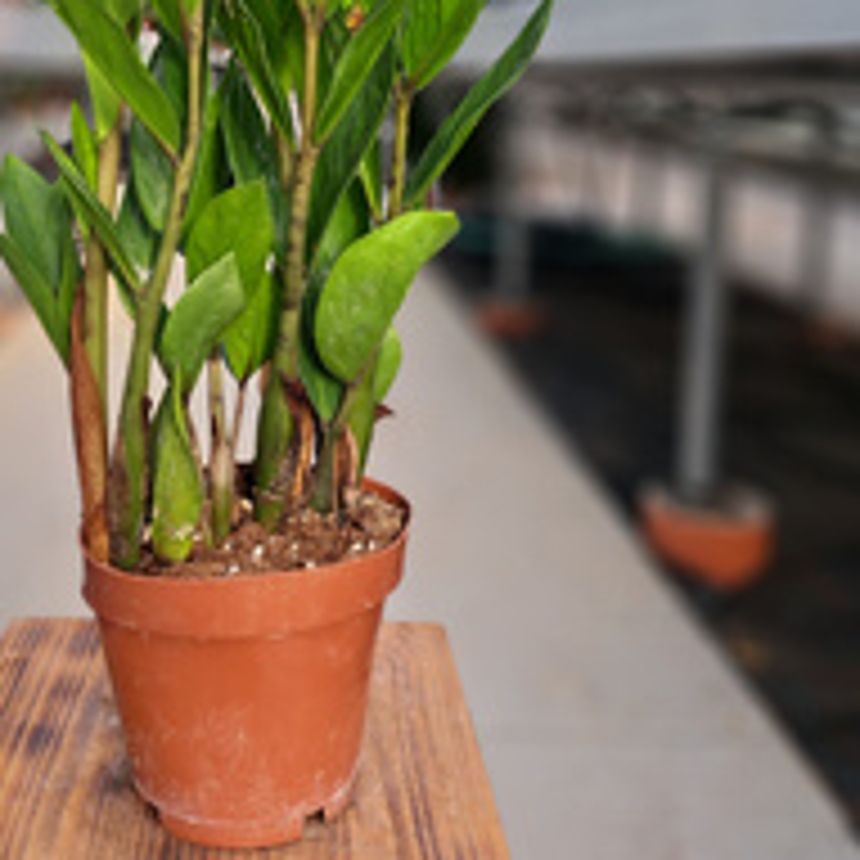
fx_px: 1096
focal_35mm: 39
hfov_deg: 42.4
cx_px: 299
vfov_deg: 40.3
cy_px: 122
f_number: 1.8
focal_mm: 5.23
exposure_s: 1/126
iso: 50
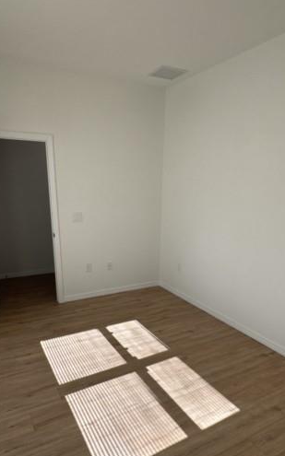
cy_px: 275
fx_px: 299
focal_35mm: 24
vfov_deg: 74.0
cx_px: 141
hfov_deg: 51.0
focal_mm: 2.22
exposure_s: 1/195
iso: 40
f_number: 2.2
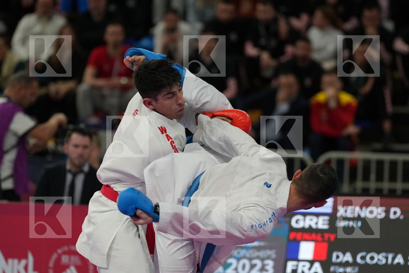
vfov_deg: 4.6
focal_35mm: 300
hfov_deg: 6.9
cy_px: 136
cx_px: 204
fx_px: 3408
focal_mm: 200
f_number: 3.2
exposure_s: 1/1000
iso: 2000
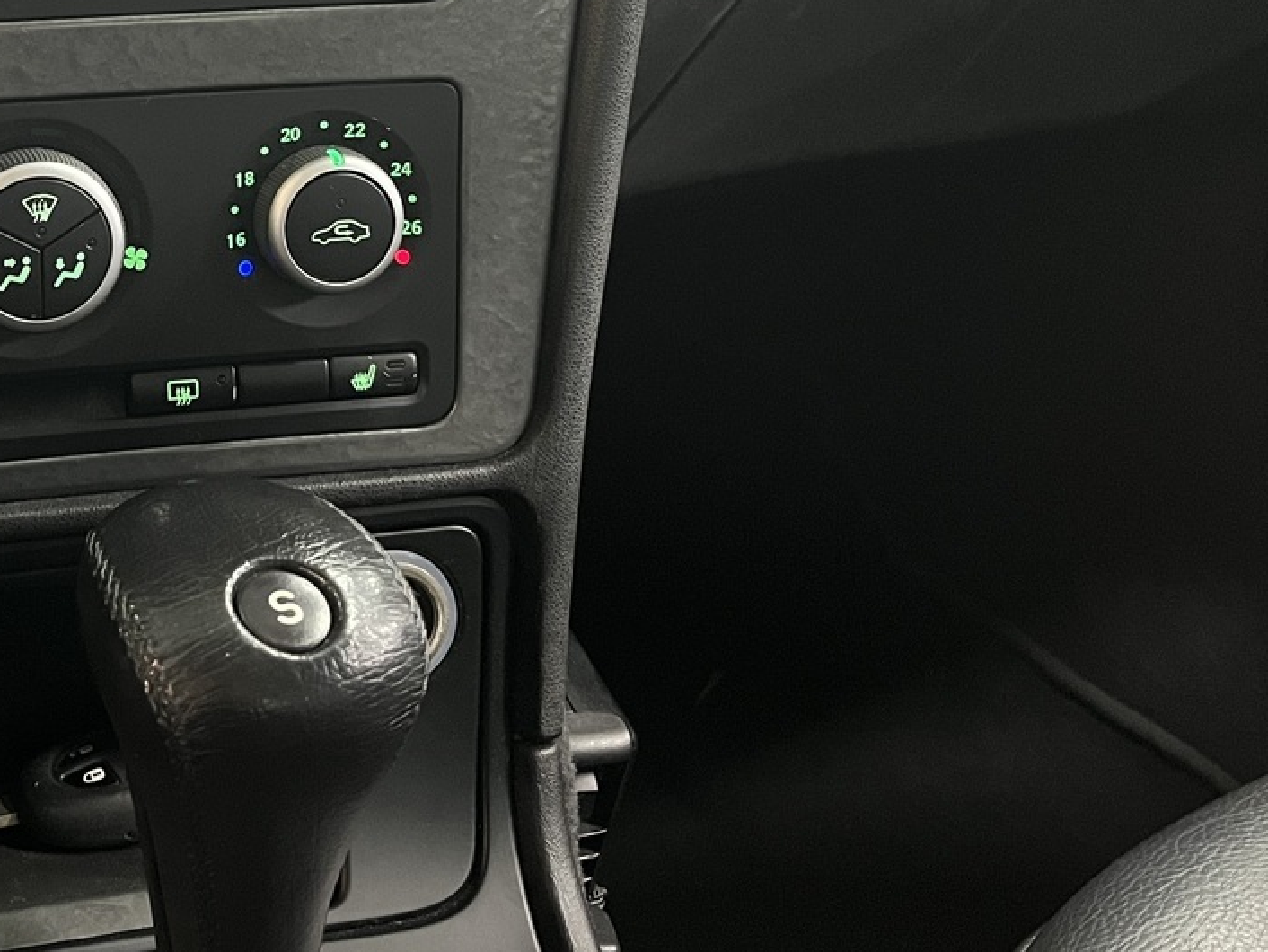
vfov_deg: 26.5
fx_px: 1942
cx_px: 61
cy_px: 81
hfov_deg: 33.7
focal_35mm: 53
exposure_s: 1/25
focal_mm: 5.1
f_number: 1.6
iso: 640
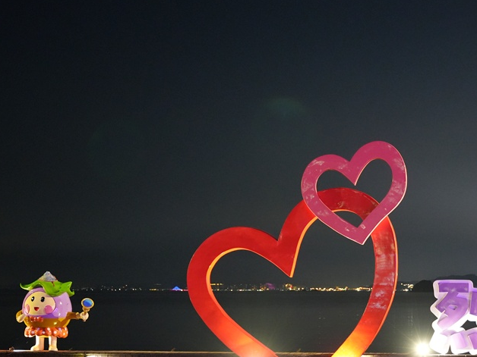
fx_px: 957
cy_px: 250
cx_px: 269
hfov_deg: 28.0
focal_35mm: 69
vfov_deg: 21.1
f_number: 2.8
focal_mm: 44.3
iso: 5000
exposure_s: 1/15
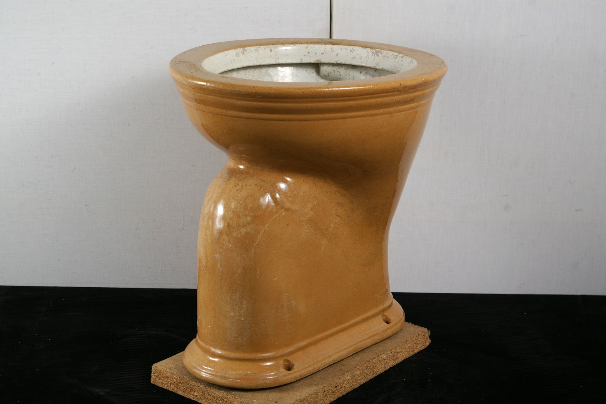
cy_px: 202
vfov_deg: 20.2
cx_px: 303
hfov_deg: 29.9
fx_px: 1136
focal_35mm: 68
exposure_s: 1/30
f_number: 8
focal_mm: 45
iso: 200
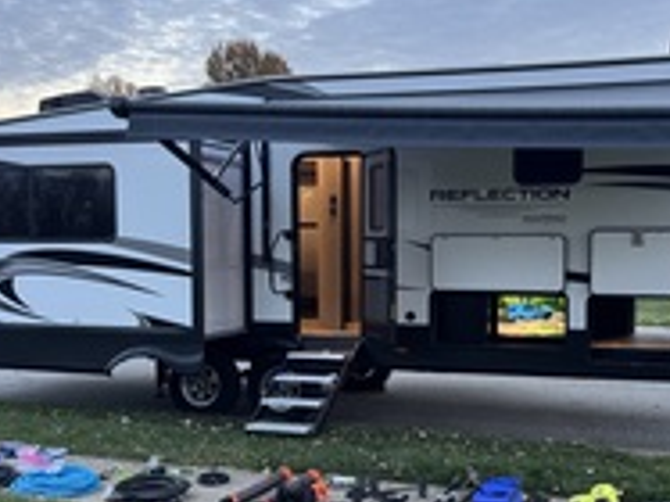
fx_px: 870
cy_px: 296
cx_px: 455
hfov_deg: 41.5
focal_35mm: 45
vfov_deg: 32.1
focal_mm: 6.76
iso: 200
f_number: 1.78
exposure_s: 1/97
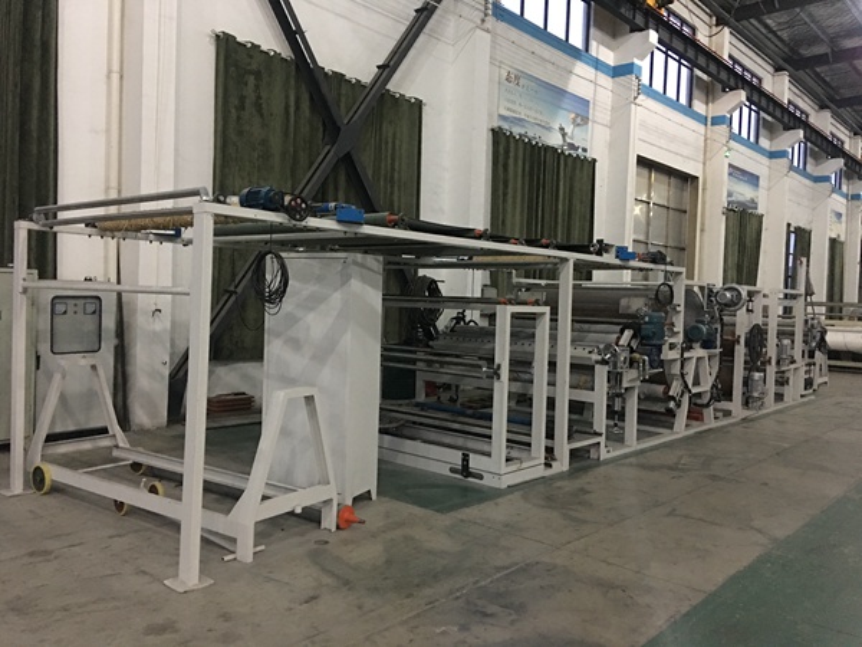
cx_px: 431
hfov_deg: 61.7
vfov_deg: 48.2
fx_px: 722
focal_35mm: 29
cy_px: 324
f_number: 2.2
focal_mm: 4.15
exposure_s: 1/4
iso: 160
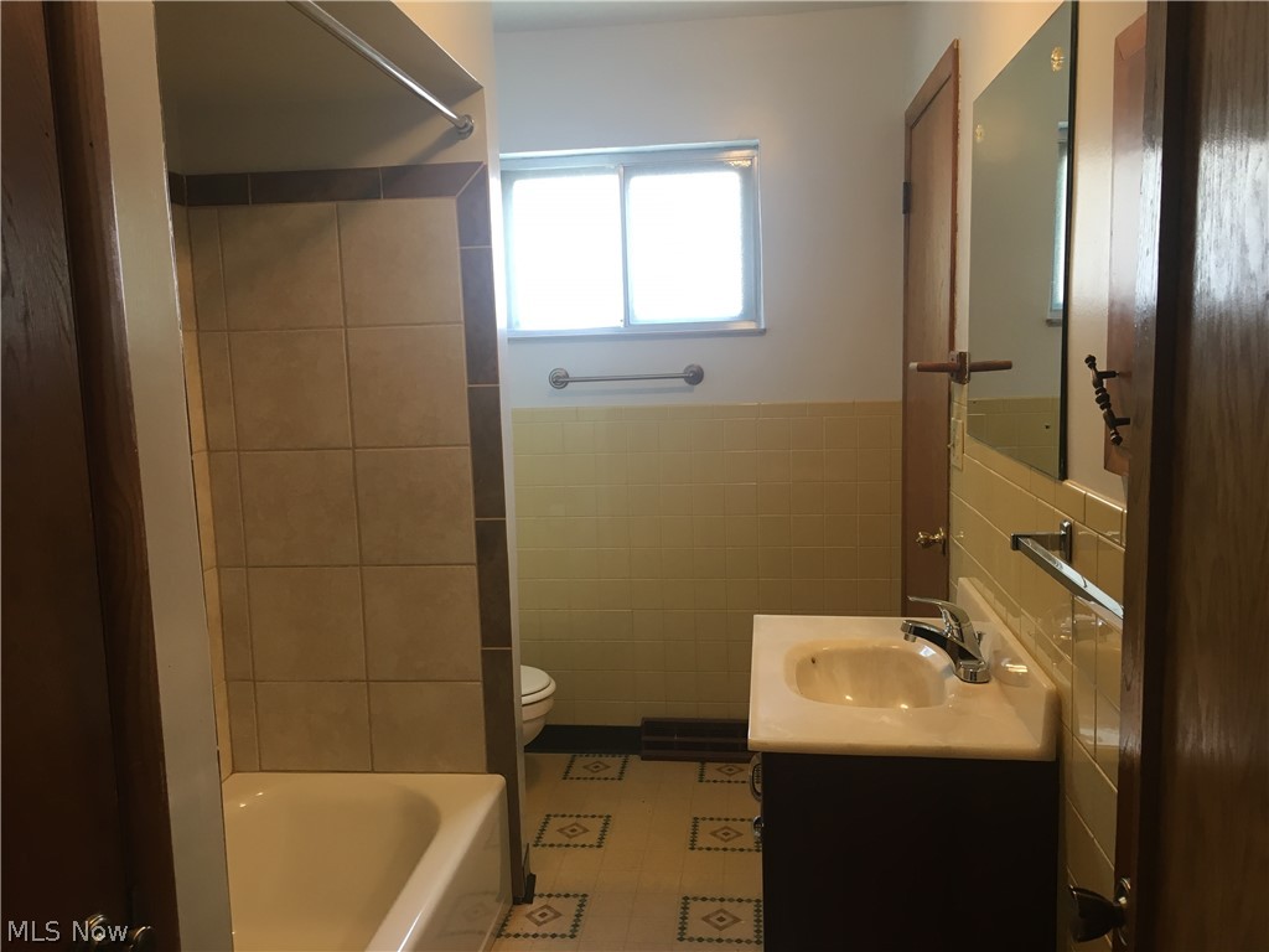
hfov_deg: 61.7
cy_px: 476
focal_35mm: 29
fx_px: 1063
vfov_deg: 48.2
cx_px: 634
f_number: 2.2
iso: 50
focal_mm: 4.15
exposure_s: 1/30
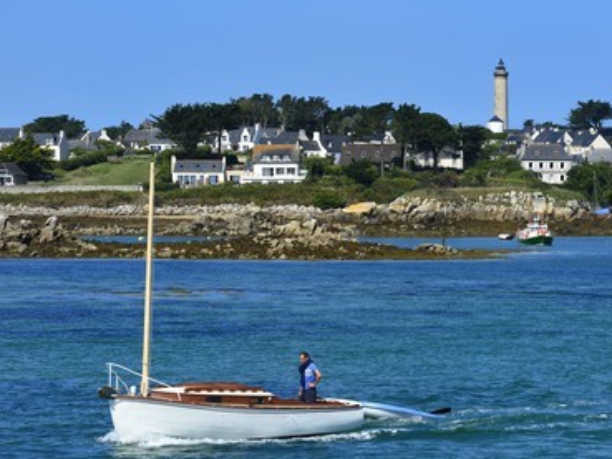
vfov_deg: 8.5
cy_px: 230
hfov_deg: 11.3
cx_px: 338
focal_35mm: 175
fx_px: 3095
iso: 200
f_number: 11
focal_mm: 160
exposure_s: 1/320
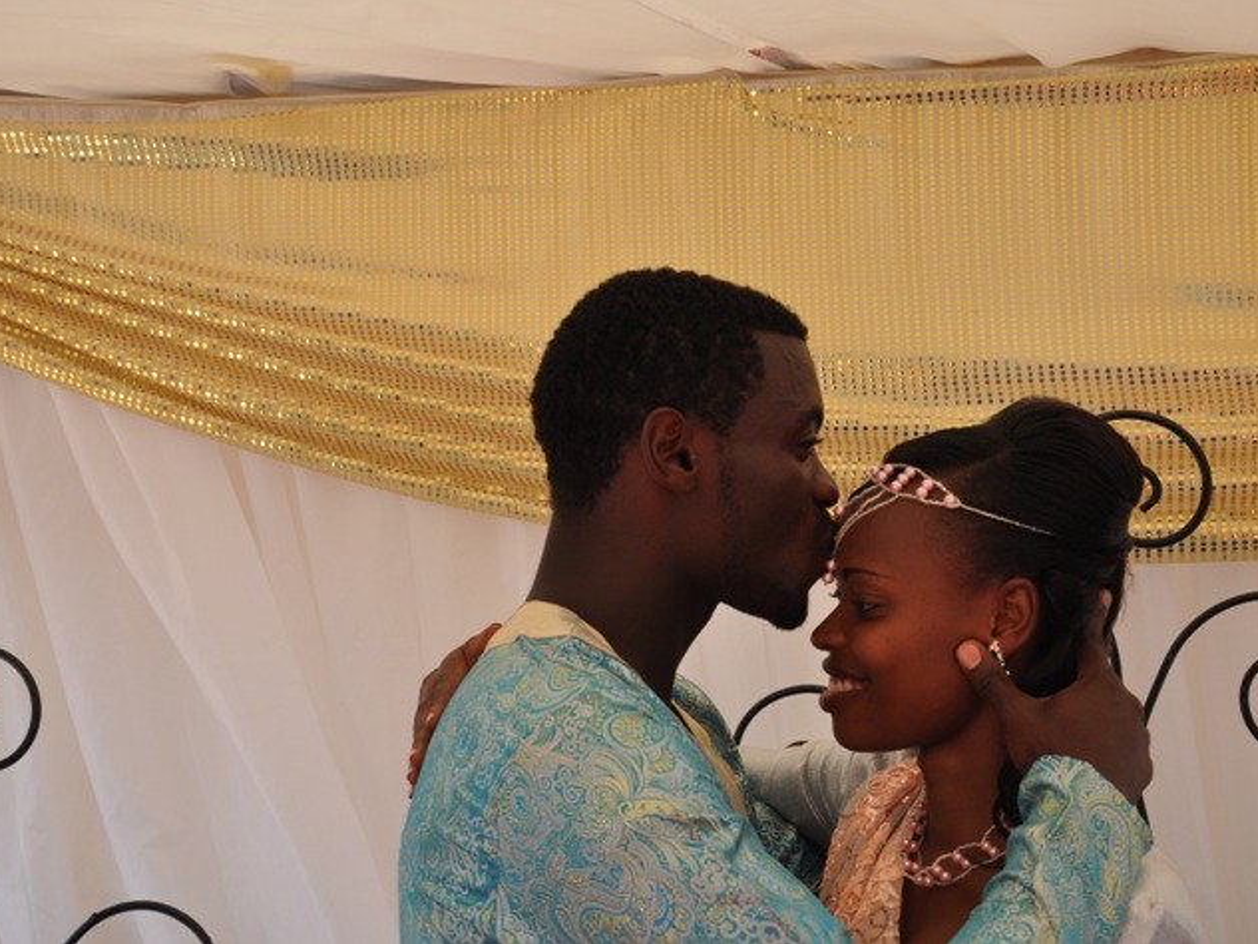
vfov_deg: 20.0
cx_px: 636
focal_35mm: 74
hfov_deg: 26.5
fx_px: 2673
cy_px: 472
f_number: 9
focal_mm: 45
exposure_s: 1/320
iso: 500
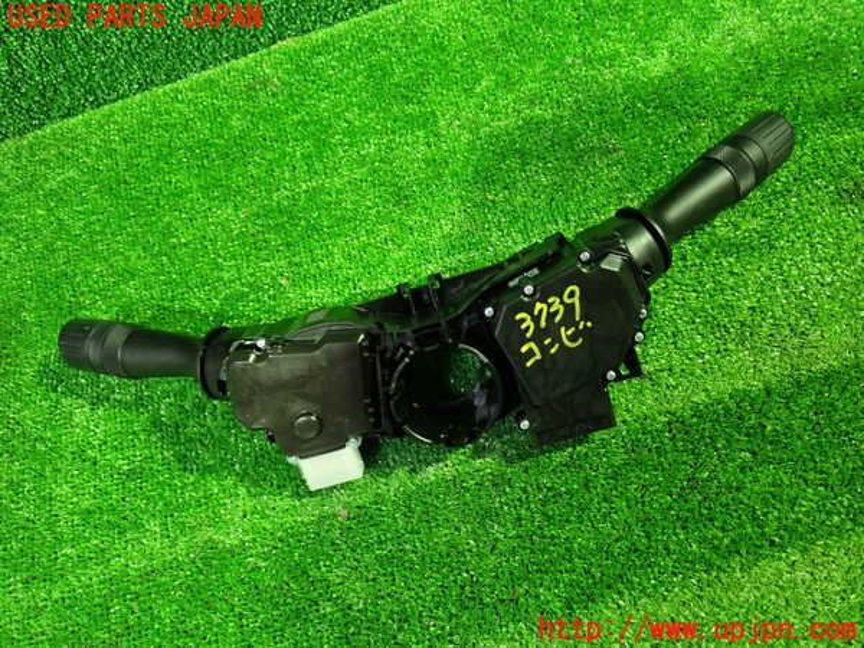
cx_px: 432
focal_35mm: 30
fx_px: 749
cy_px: 324
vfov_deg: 46.8
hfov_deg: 60.0
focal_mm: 5.4
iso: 800
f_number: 2.3
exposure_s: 1/25
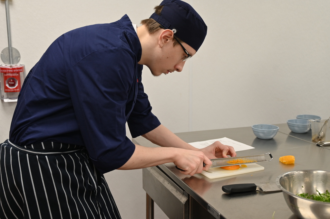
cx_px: 165
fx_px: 376
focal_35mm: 41
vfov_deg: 32.6
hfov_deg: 47.4
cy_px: 110
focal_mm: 41
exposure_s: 1/125
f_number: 4
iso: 720
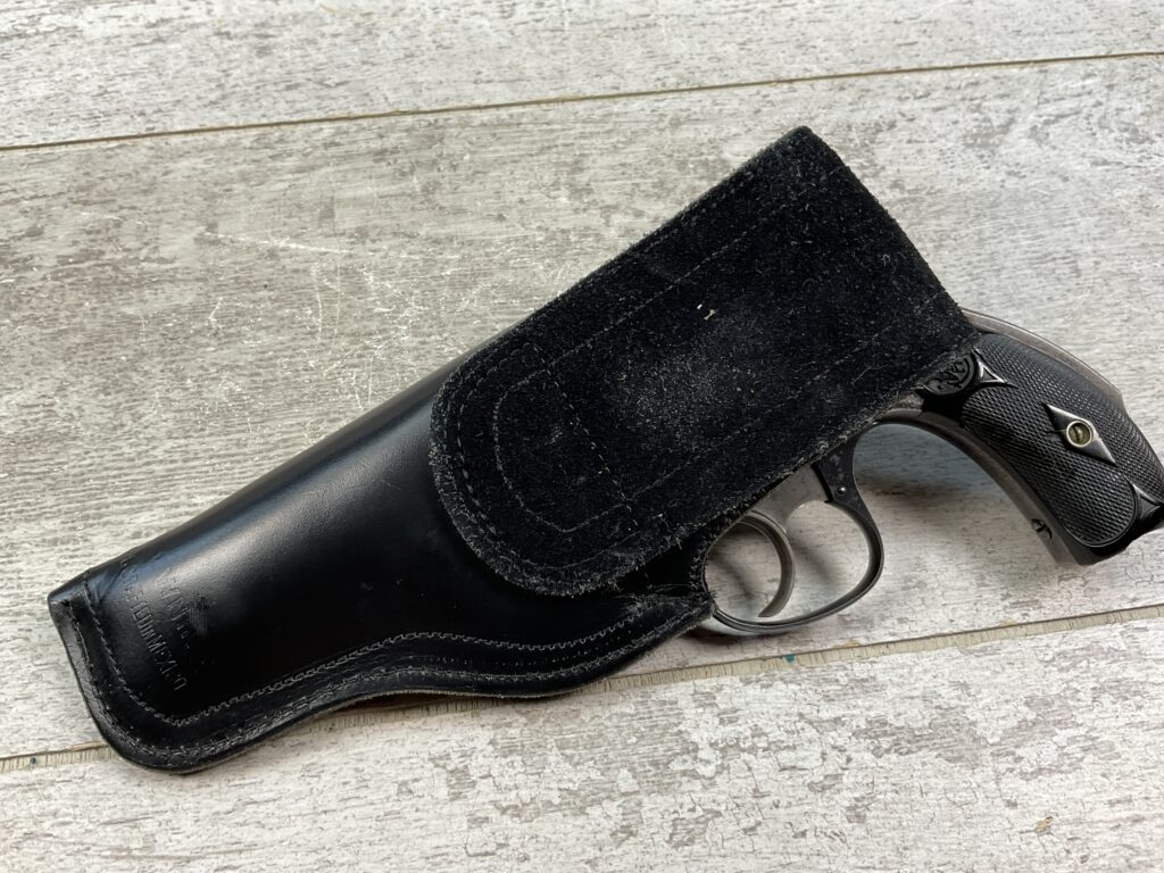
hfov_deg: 61.7
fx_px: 975
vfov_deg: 48.2
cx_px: 582
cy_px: 436
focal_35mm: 29
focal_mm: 3
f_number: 1.8
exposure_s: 1/120
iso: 16
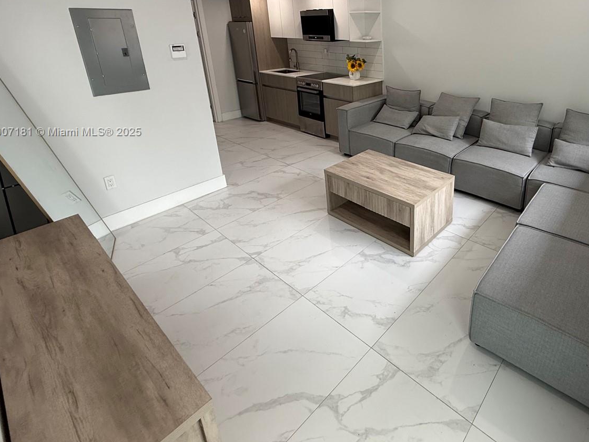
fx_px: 340
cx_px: 393
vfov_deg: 63.5
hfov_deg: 79.0
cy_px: 133
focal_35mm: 20
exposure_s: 1/120
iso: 125
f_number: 2.2
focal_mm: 2.22
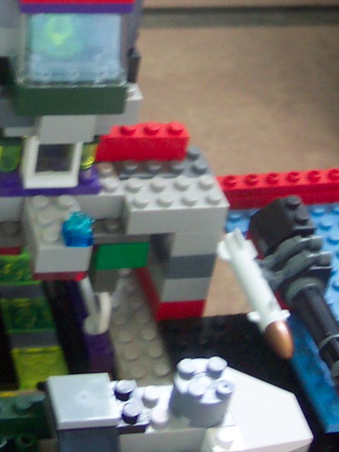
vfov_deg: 20.7
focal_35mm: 94
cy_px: 126
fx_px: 1227
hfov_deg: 15.5
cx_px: 24
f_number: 2.8
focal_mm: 8
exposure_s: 1/30
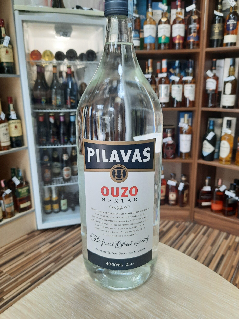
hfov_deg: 53.0
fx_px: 239
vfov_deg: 67.3
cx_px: 123
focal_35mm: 26
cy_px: 155
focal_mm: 4.6
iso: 500
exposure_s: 1/25
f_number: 2
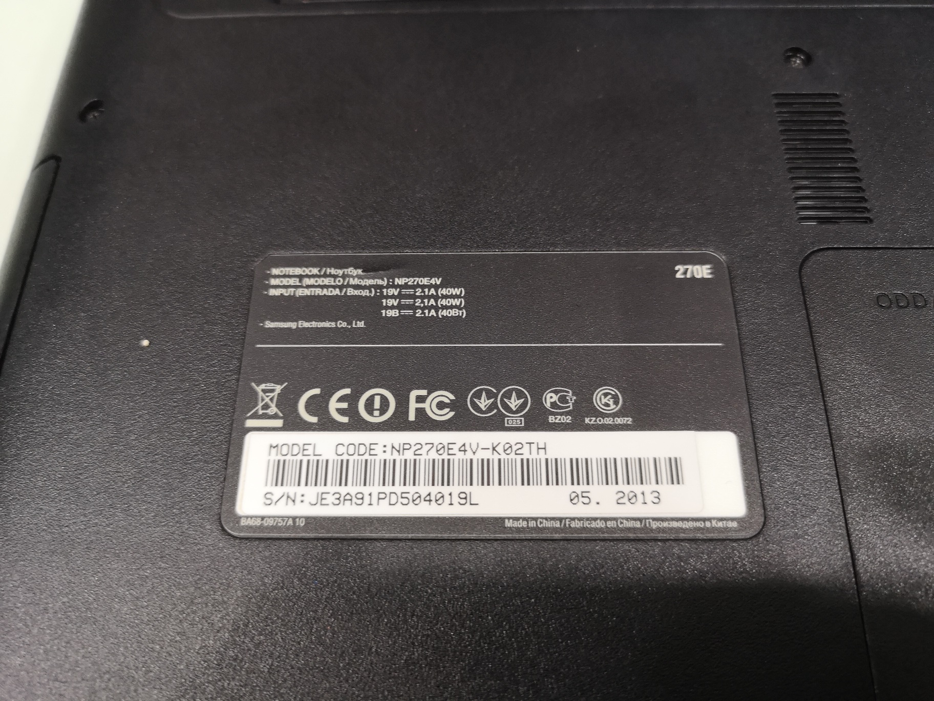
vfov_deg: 51.4
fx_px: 729
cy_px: 350
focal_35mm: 27
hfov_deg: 65.3
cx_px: 467
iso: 200
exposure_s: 1/33.3
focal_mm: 3.95
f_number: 1.8
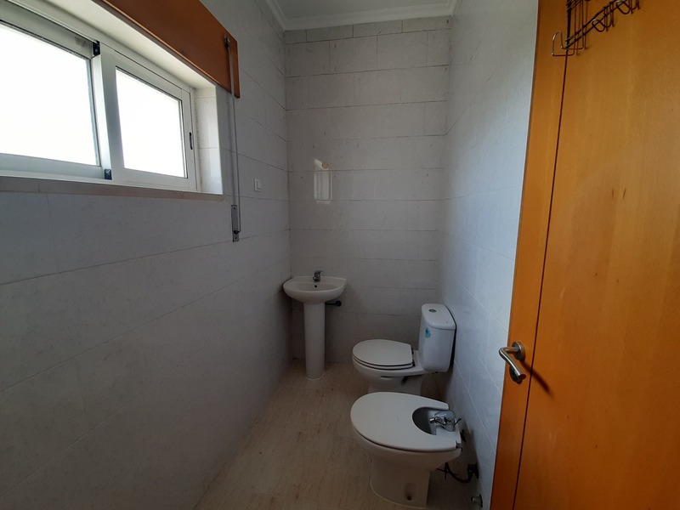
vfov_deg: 89.9
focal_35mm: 13
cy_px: 255
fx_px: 255
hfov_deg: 106.2
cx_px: 340
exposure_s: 1/50
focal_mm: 1.42
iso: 50
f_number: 2.2
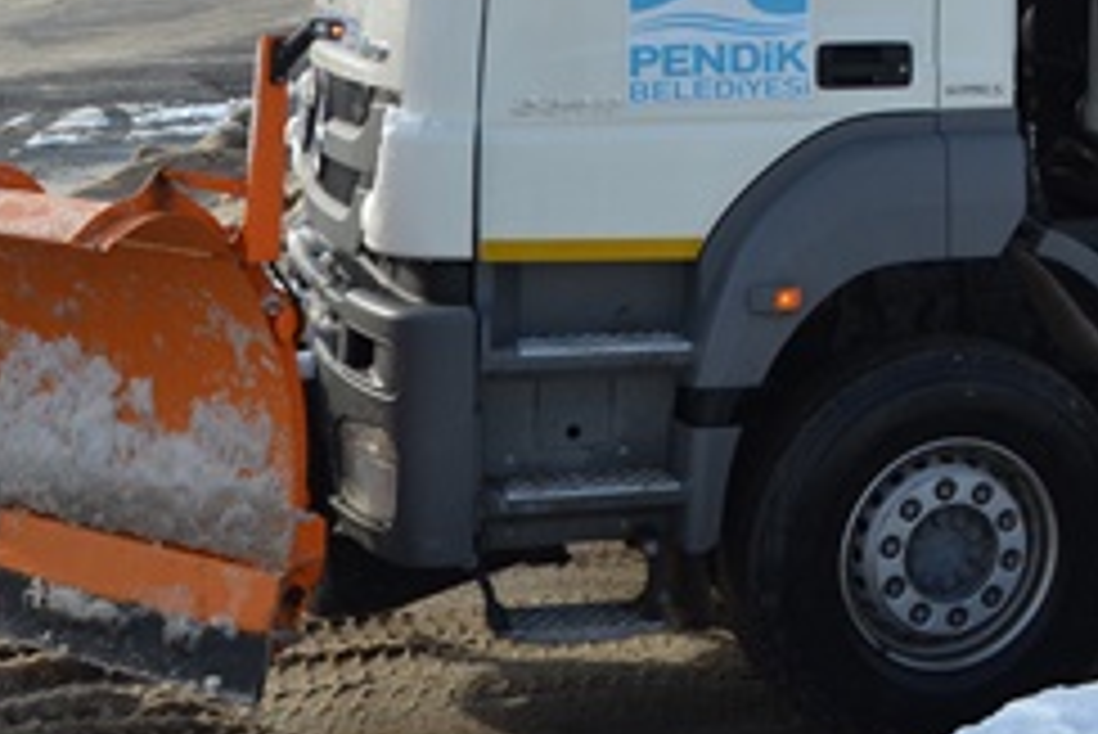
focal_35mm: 74
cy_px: -218
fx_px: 2258
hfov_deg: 24.6
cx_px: 1336
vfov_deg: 17.3
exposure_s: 1/250
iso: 100
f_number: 8
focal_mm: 18
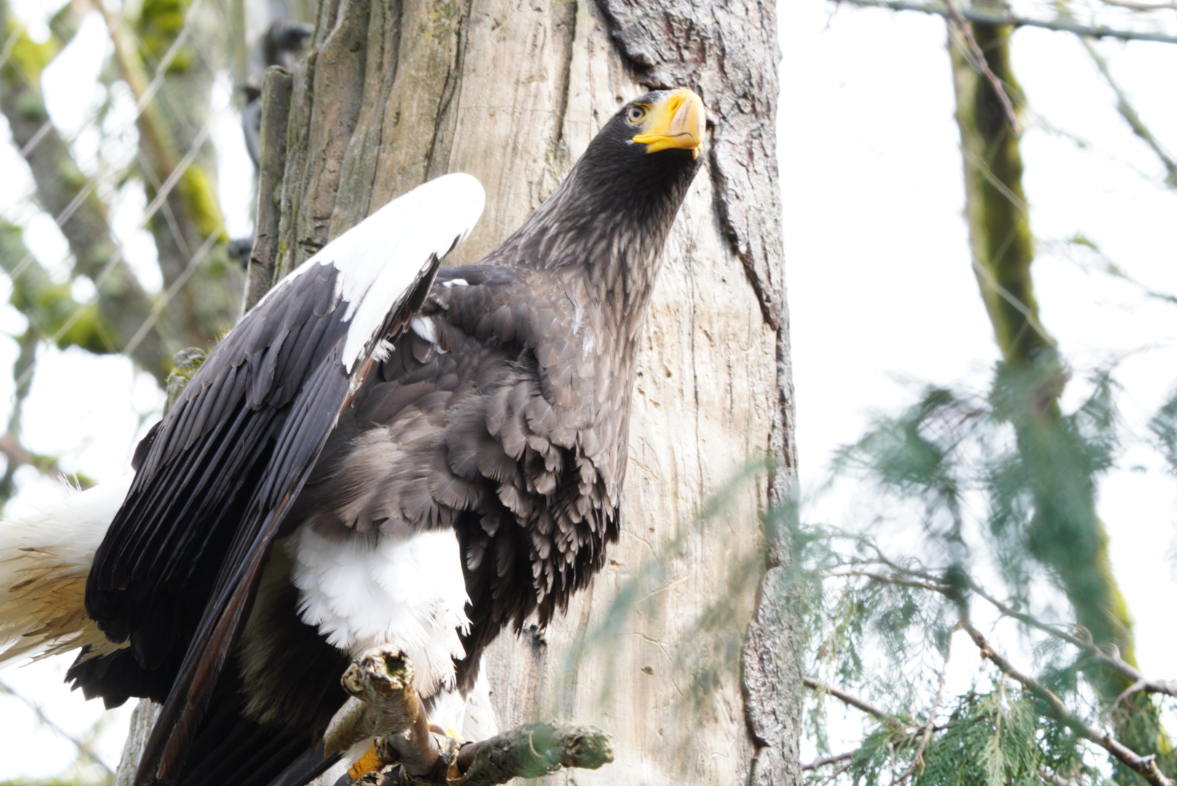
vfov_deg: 3.4
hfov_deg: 5.1
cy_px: 393
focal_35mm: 402
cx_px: 588
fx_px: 13152
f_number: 11
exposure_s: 1/40
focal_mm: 268
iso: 320
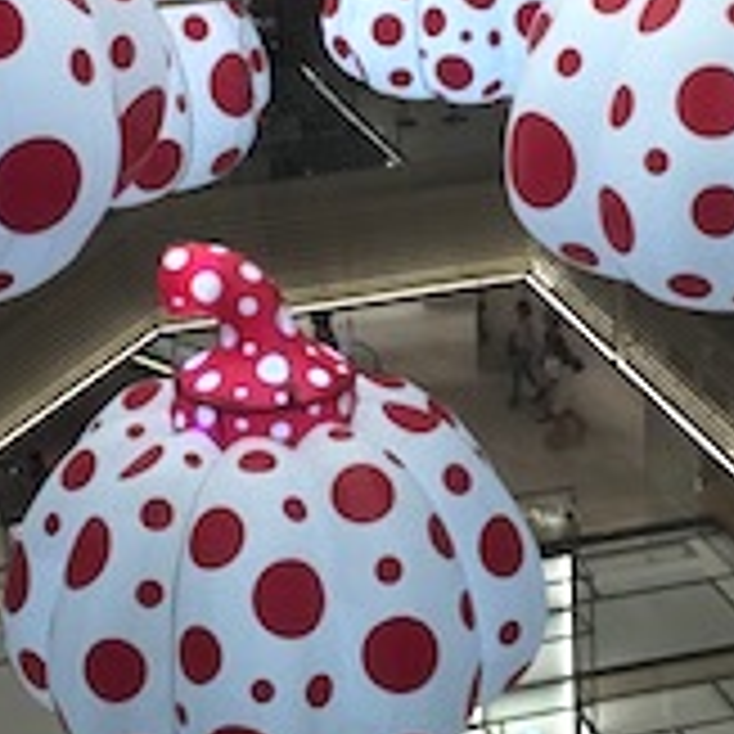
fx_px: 2519
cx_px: 311
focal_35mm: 105
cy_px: 88
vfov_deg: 16.4
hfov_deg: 16.6
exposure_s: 1/120
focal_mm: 4.15
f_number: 2.2
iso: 32
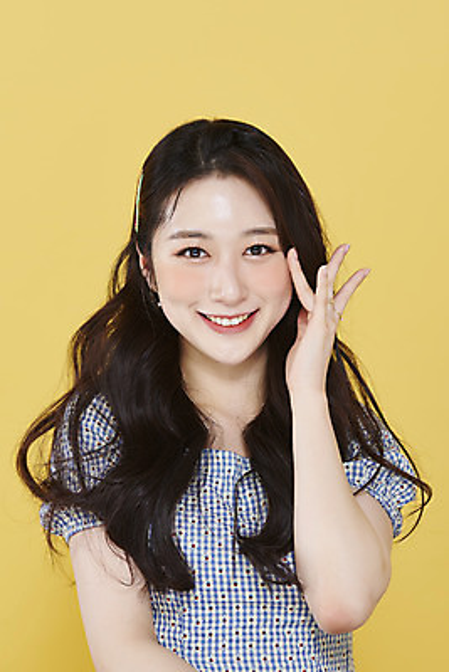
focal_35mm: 105
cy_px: 336
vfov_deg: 19.4
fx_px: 1963
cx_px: 224
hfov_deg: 13.1
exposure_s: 1/125
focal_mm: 105
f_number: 11
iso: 64
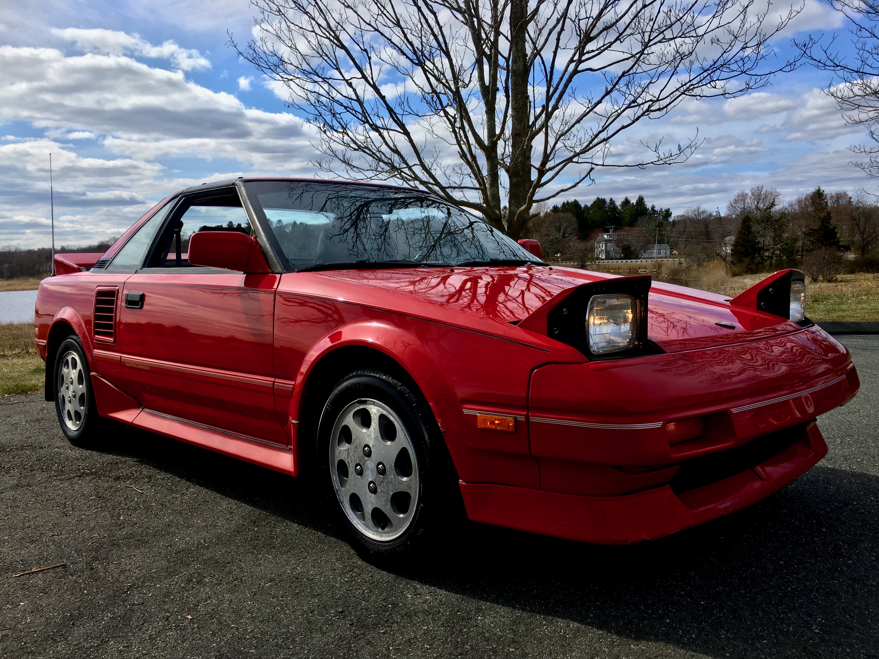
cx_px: 440
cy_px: 330
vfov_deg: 48.2
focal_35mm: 29
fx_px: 736
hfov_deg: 61.7
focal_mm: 4.15
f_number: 2.2
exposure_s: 1/1709
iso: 25
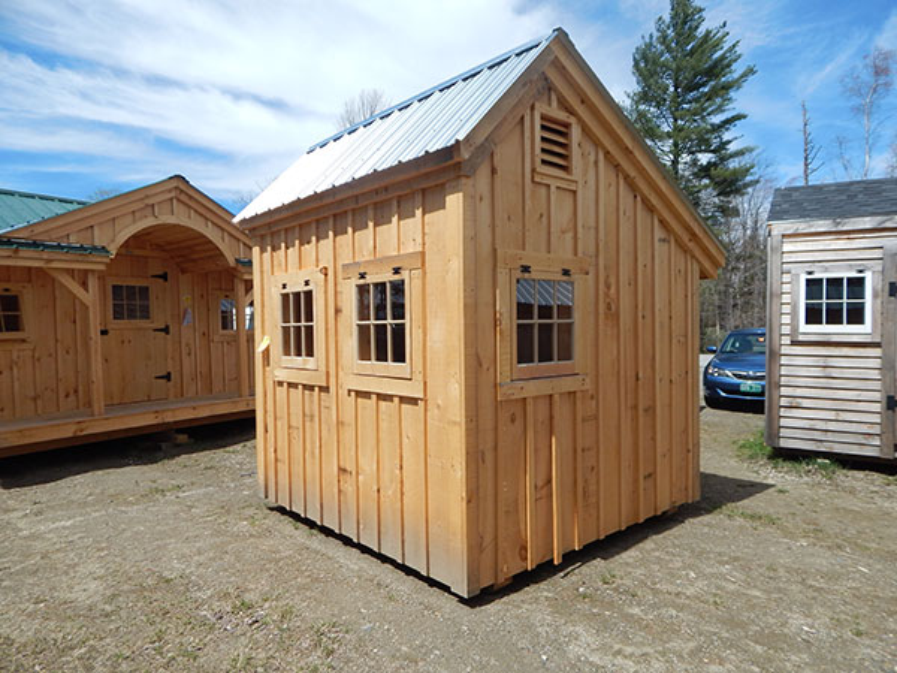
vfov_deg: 61.1
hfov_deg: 76.4
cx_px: 448
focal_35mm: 22
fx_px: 570
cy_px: 336
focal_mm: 4
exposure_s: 1/500
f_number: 6
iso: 125
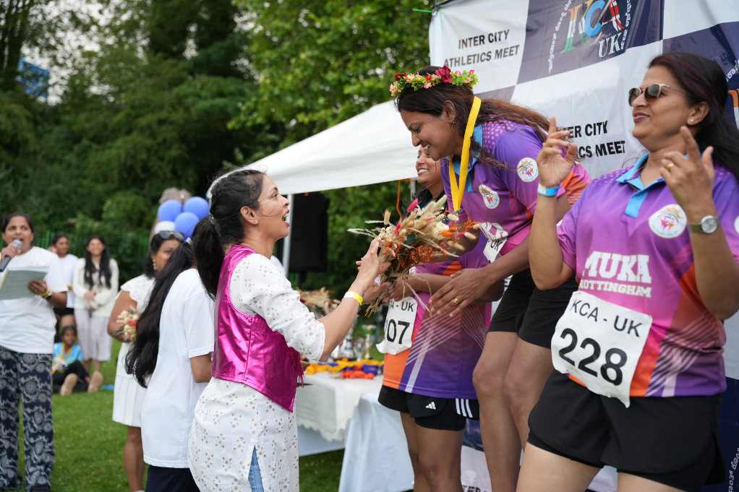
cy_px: 246
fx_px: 854
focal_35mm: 42
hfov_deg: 46.8
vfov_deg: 32.2
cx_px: 370
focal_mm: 41.6
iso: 250
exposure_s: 1/400
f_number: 2.8
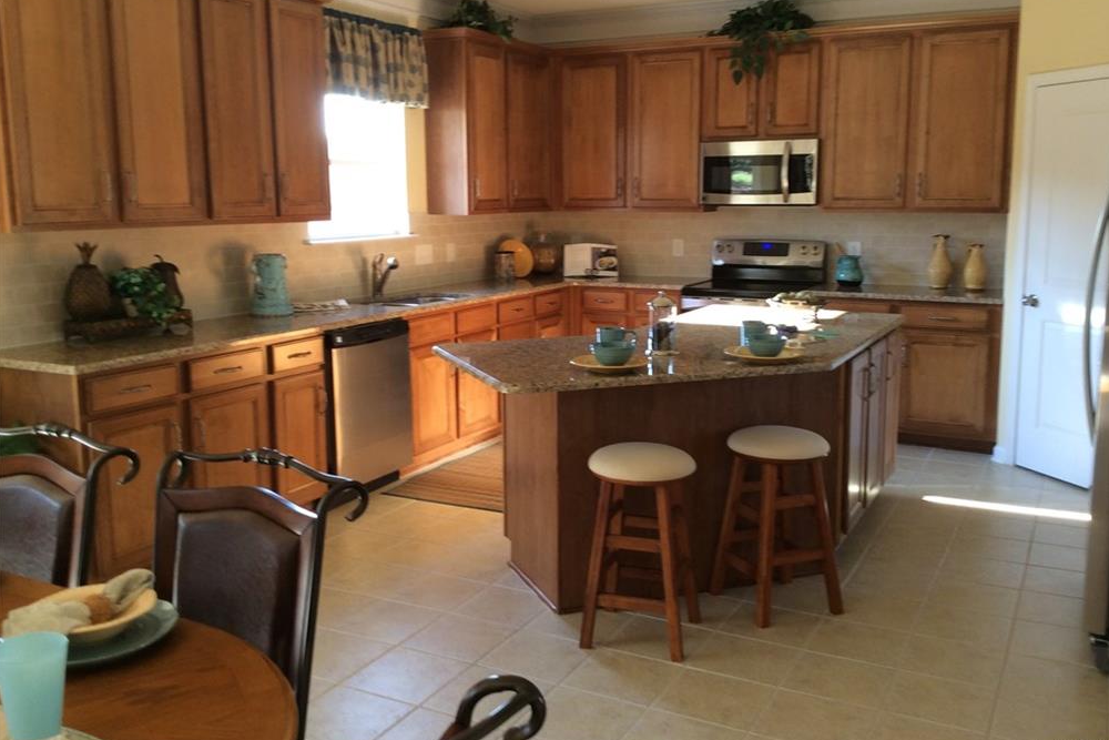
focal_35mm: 34
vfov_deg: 38.9
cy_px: 337
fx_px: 1047
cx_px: 564
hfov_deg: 55.8
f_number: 2.4
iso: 40
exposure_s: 1/24
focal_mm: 3.3
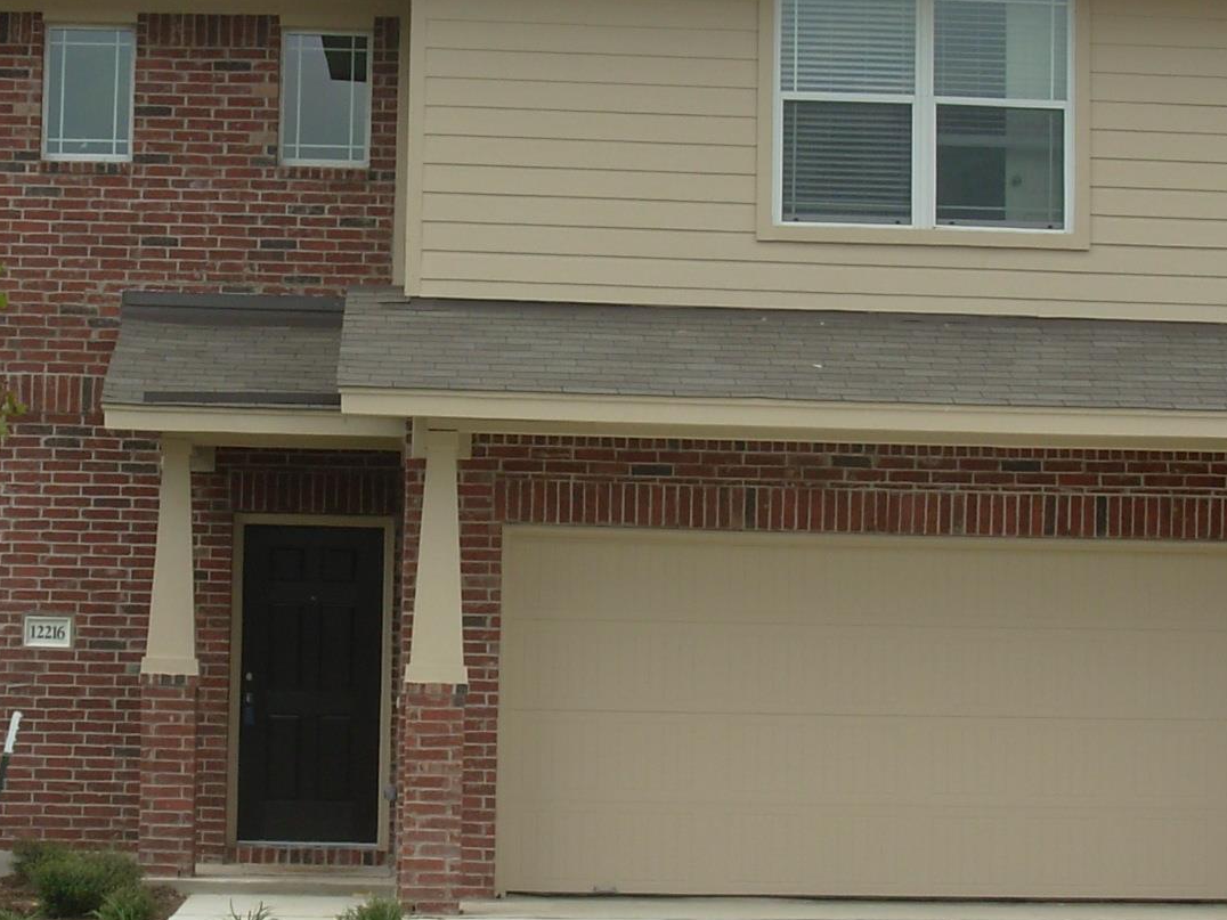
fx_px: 3509
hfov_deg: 19.8
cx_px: 523
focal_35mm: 99
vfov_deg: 14.9
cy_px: 416
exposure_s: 1/443
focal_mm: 8.5
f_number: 5.4
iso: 50
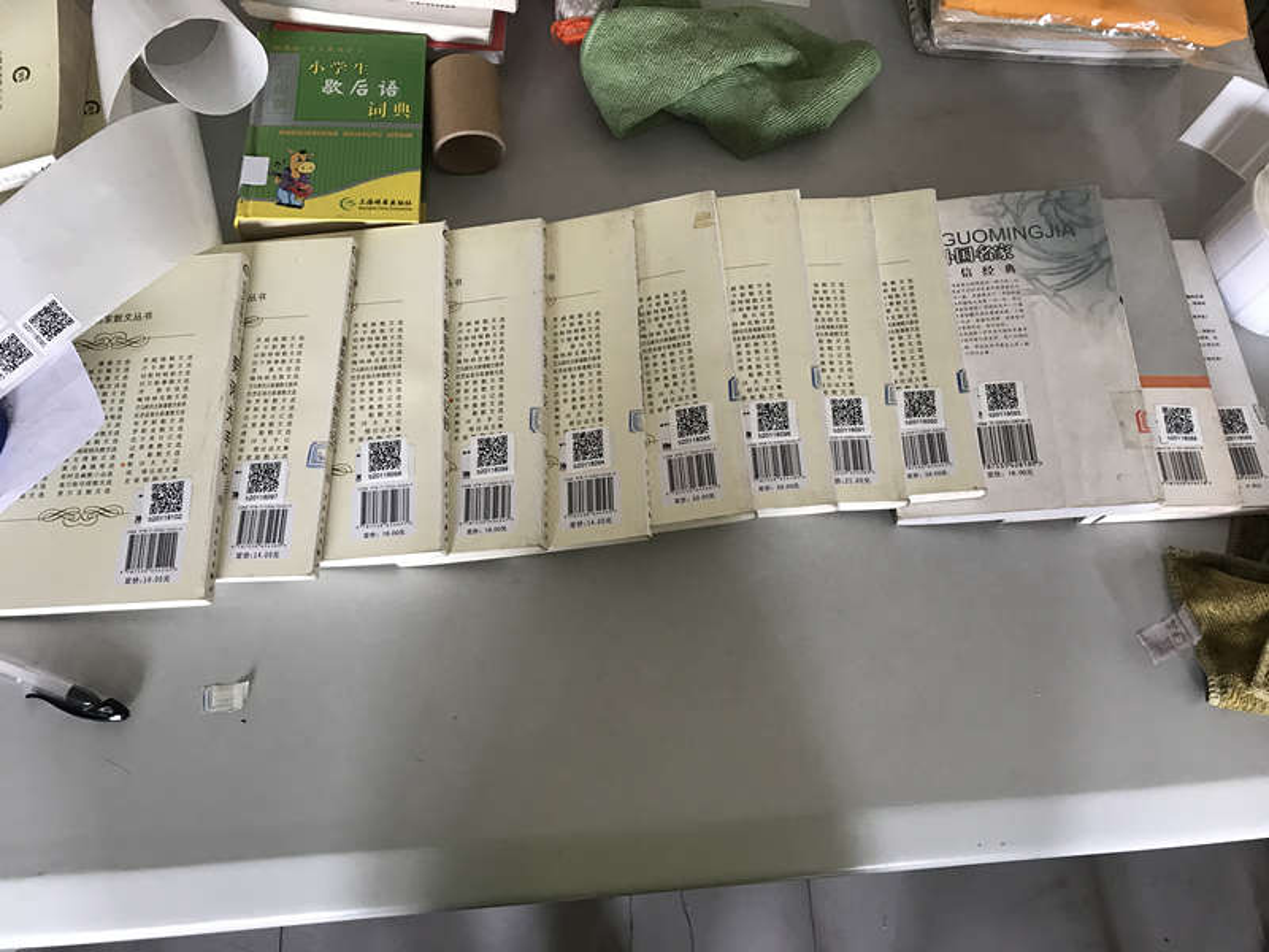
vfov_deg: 49.7
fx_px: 1026
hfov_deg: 63.4
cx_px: 634
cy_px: 476
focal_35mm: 28
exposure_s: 1/17
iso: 40
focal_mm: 3.99
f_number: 1.8
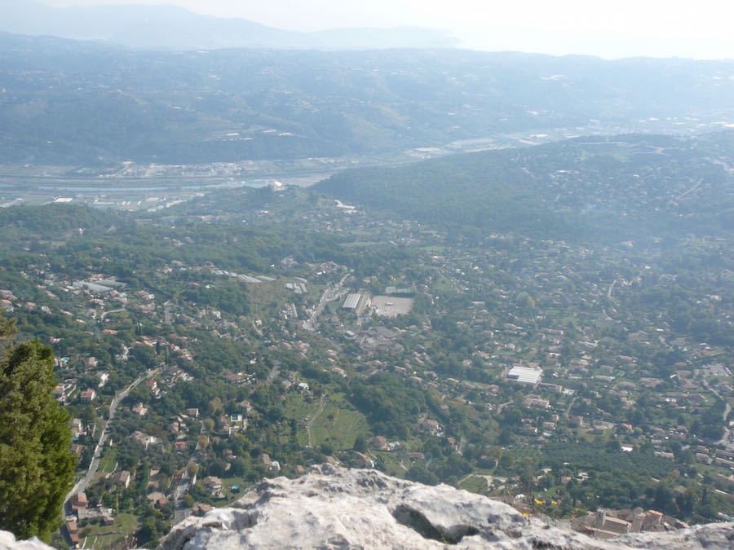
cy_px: 275
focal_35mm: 45
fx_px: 954
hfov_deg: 42.1
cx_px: 367
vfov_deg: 32.2
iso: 80
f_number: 3.2
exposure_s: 1/1000
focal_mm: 6.7
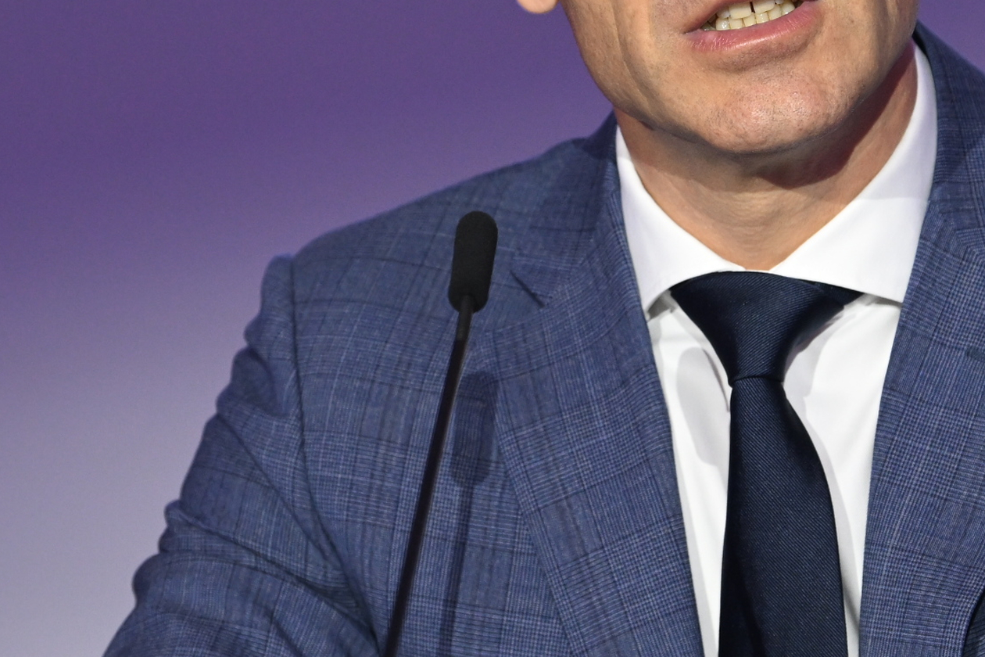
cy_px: 174
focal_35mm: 443
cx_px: 694
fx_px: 12120
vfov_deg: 3.1
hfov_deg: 4.7
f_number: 4
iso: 1600
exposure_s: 1/320
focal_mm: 155
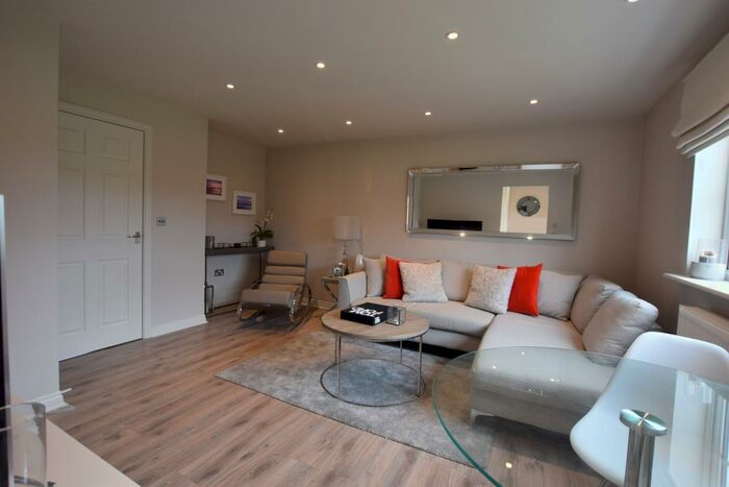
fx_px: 334
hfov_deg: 95.0
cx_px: 364
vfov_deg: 72.1
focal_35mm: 16
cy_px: 244
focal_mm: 11
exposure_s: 1/60
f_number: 5
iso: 400
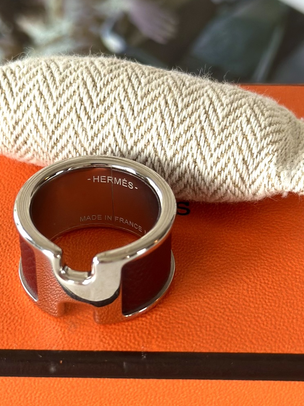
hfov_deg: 15.2
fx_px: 1136
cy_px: 255
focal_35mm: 97
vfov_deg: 20.2
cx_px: 132
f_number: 1.78
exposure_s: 1/100
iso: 125
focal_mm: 6.86
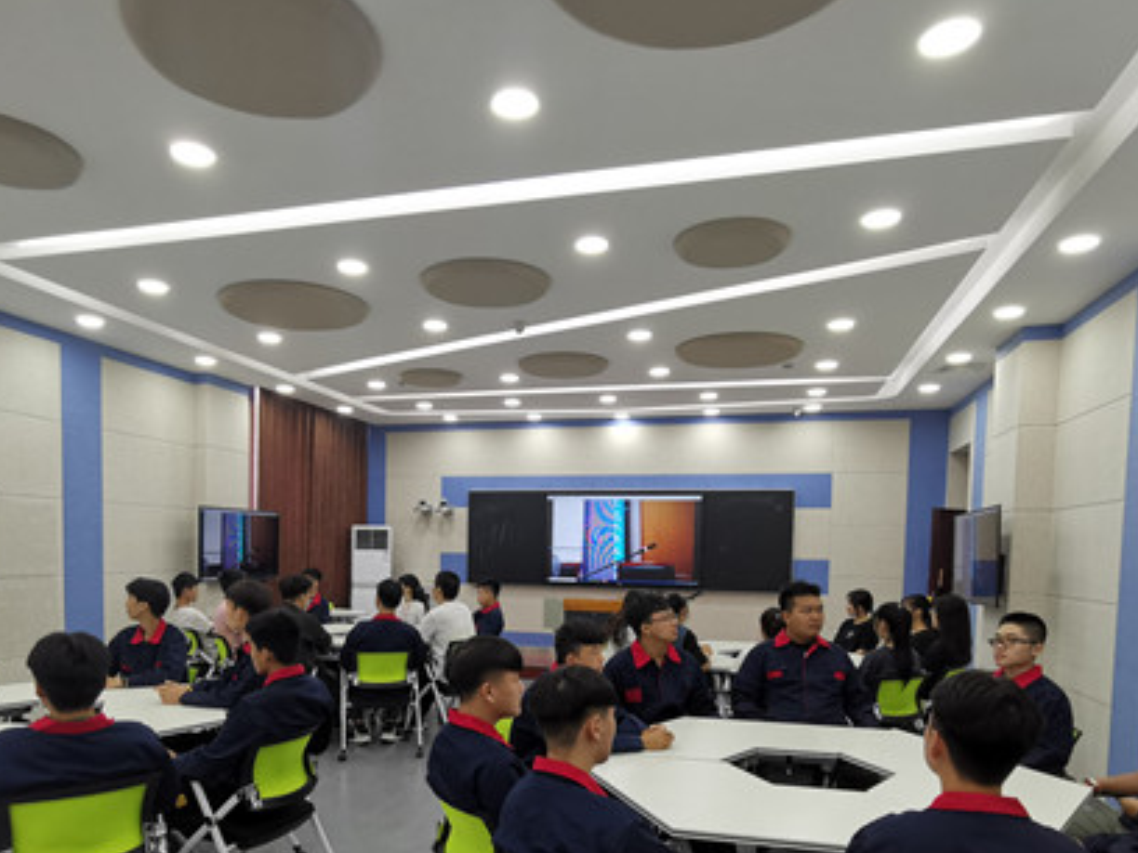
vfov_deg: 53.4
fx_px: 822
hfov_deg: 69.2
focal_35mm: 25
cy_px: 594
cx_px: 508
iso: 160
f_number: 2.2
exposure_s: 1/100
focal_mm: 2.26
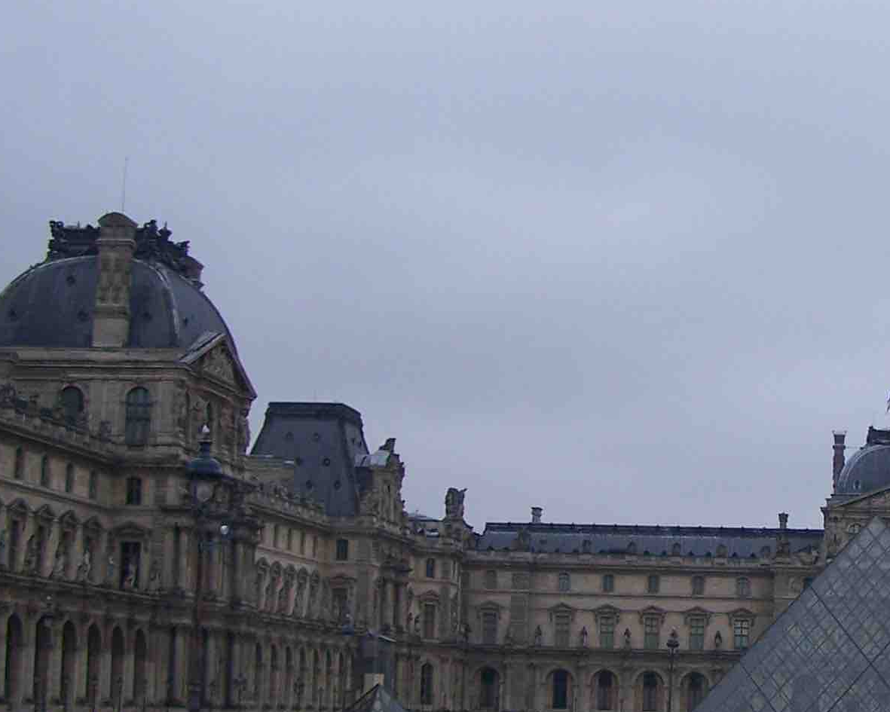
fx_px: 2345
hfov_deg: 21.0
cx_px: 830
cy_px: 377
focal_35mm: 89
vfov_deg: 17.3
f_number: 2.8
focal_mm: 6.3
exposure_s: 1/320
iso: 80
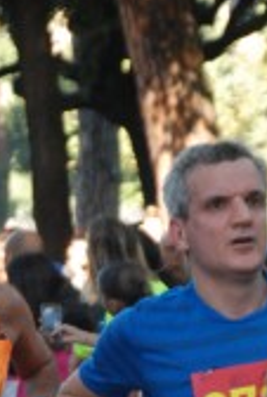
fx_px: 4431
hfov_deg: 3.4
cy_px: 520
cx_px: -27
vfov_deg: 5.1
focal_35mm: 401
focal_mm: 75
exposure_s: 1/250
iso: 1000
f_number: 5.6
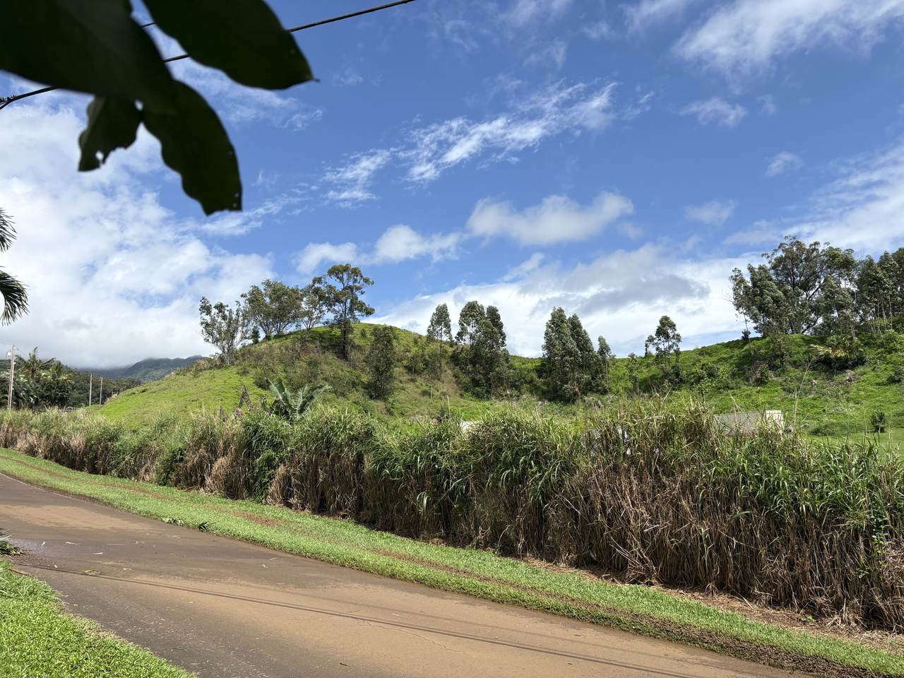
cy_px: 339
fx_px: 679
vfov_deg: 53.1
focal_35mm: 26
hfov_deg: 67.3
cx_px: 452
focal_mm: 5.96
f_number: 1.6
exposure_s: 1/4329
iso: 50
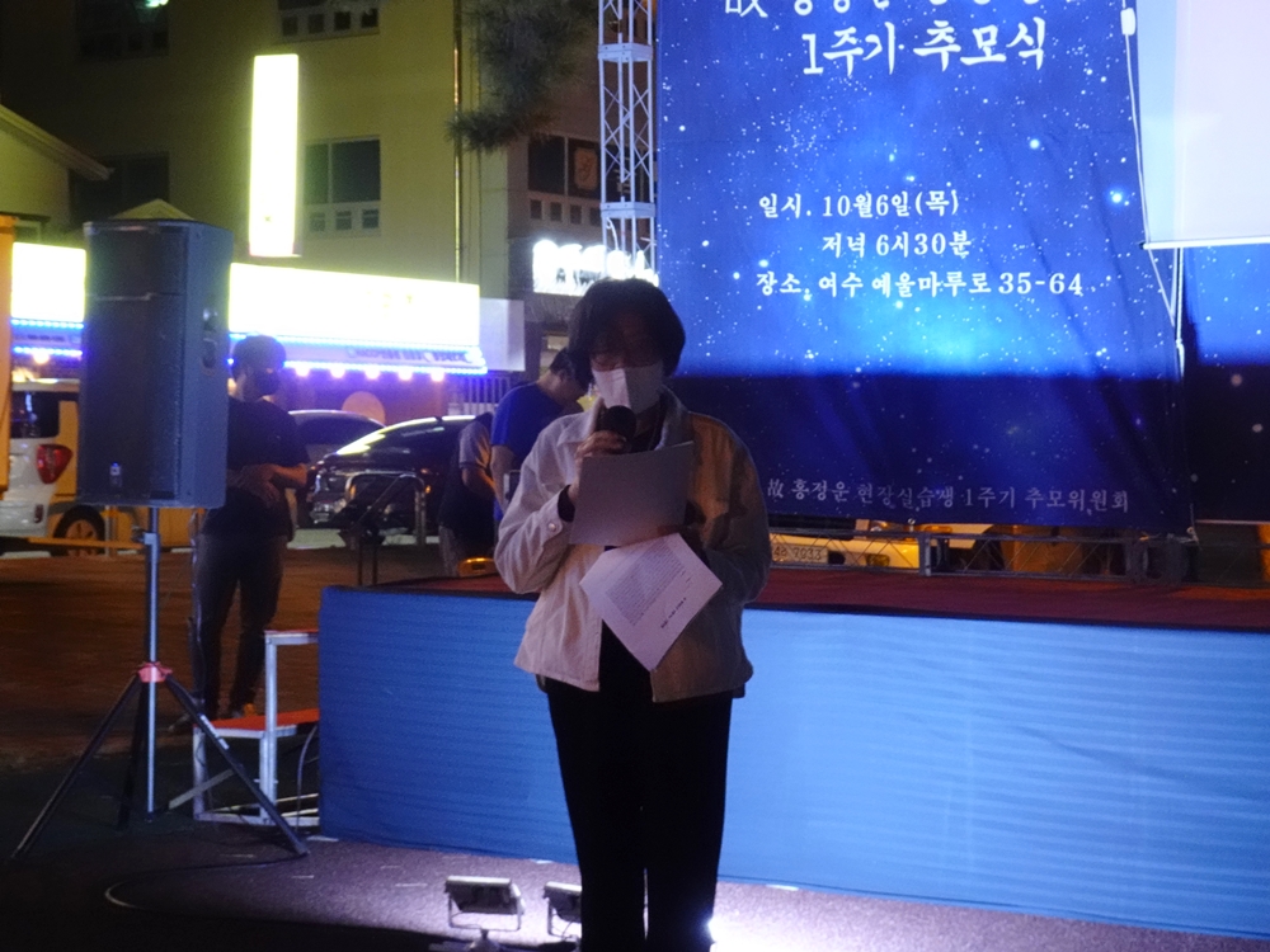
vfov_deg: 18.4
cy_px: 476
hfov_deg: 24.4
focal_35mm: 80
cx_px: 635
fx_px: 2935
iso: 800
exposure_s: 1/10
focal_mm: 12.66
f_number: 5
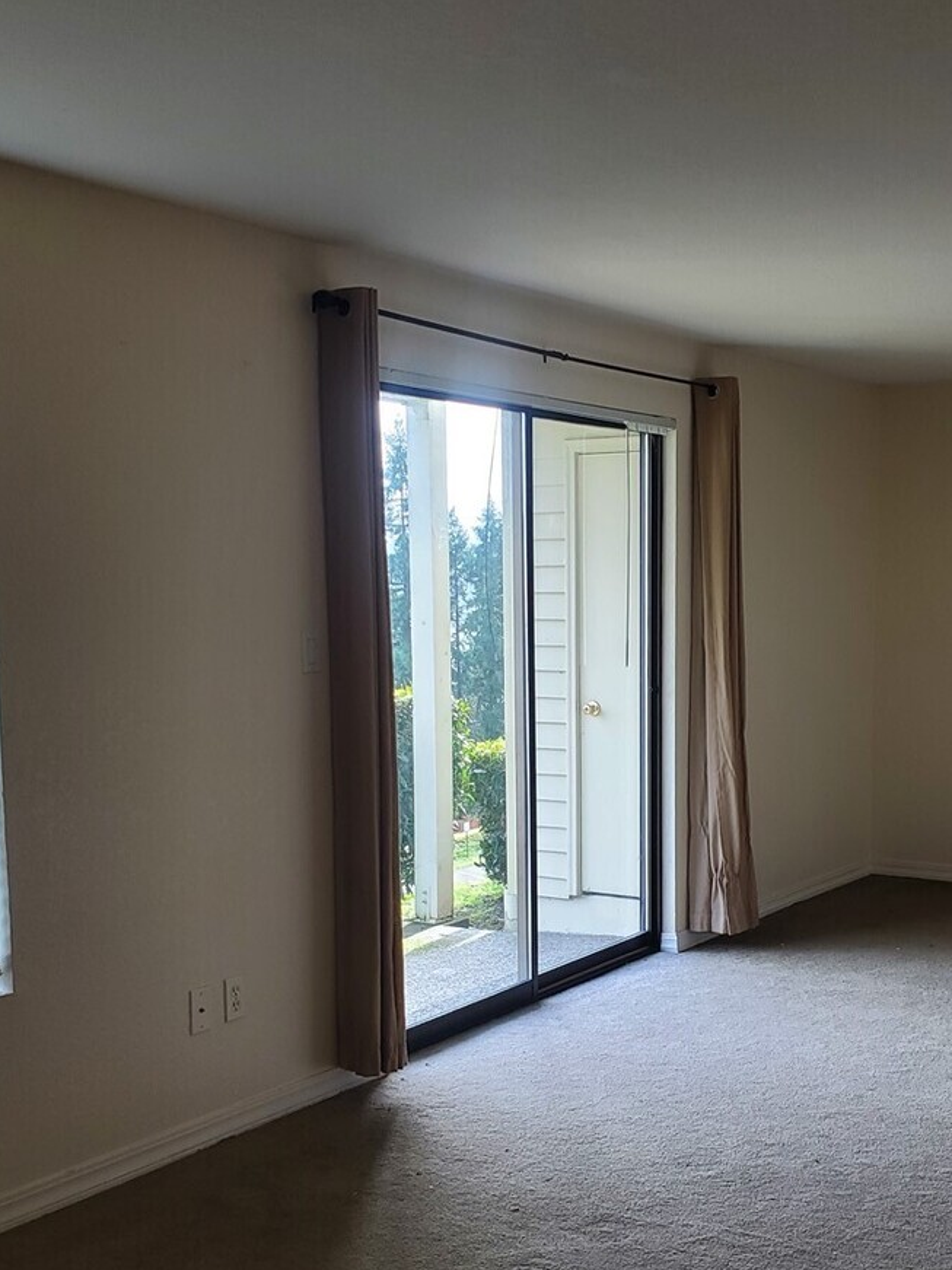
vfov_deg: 43.6
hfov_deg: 33.4
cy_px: 768
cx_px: 596
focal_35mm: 43
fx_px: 1577
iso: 64
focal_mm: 4.3
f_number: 2.4
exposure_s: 1/120
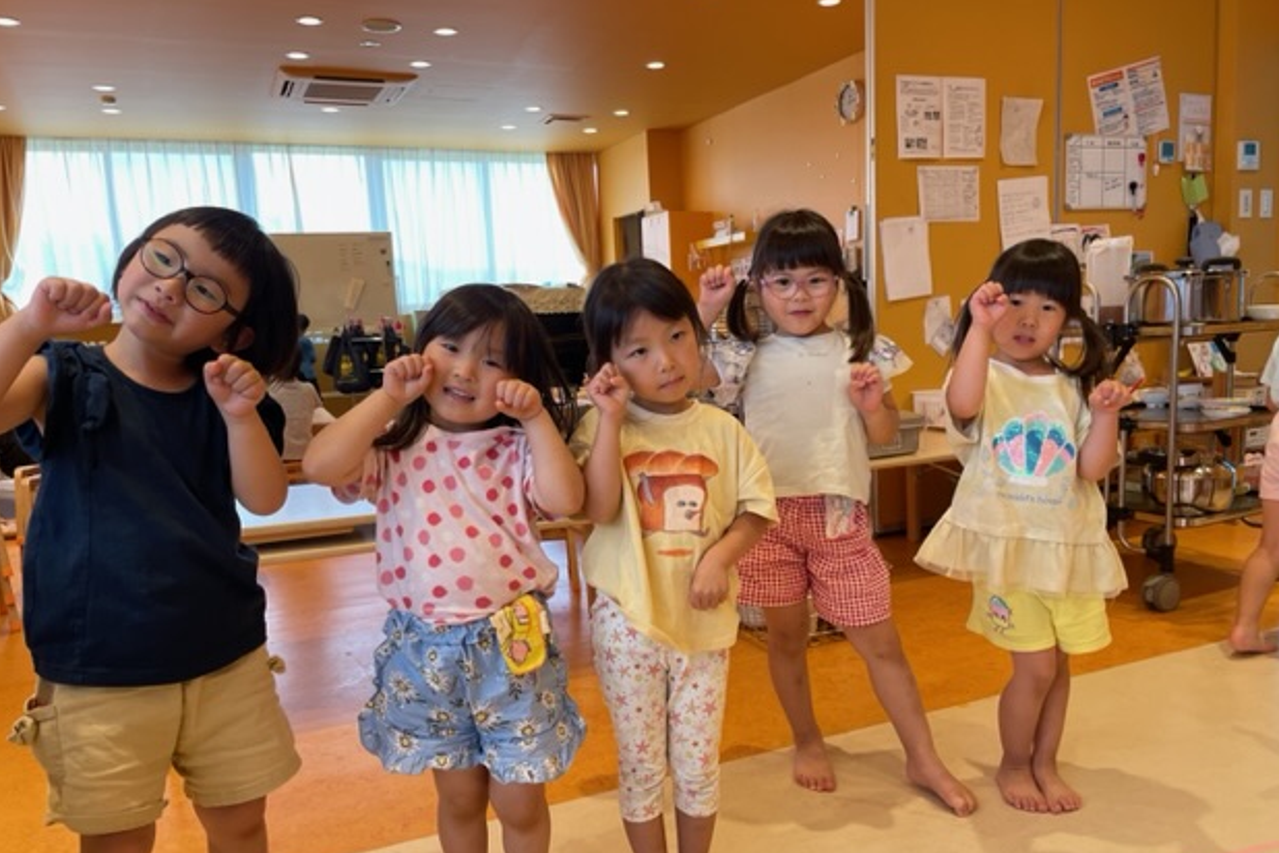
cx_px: 652
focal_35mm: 28
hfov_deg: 65.5
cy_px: 476
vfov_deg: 46.3
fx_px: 995
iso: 64
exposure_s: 1/121
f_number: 1.6
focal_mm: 4.2
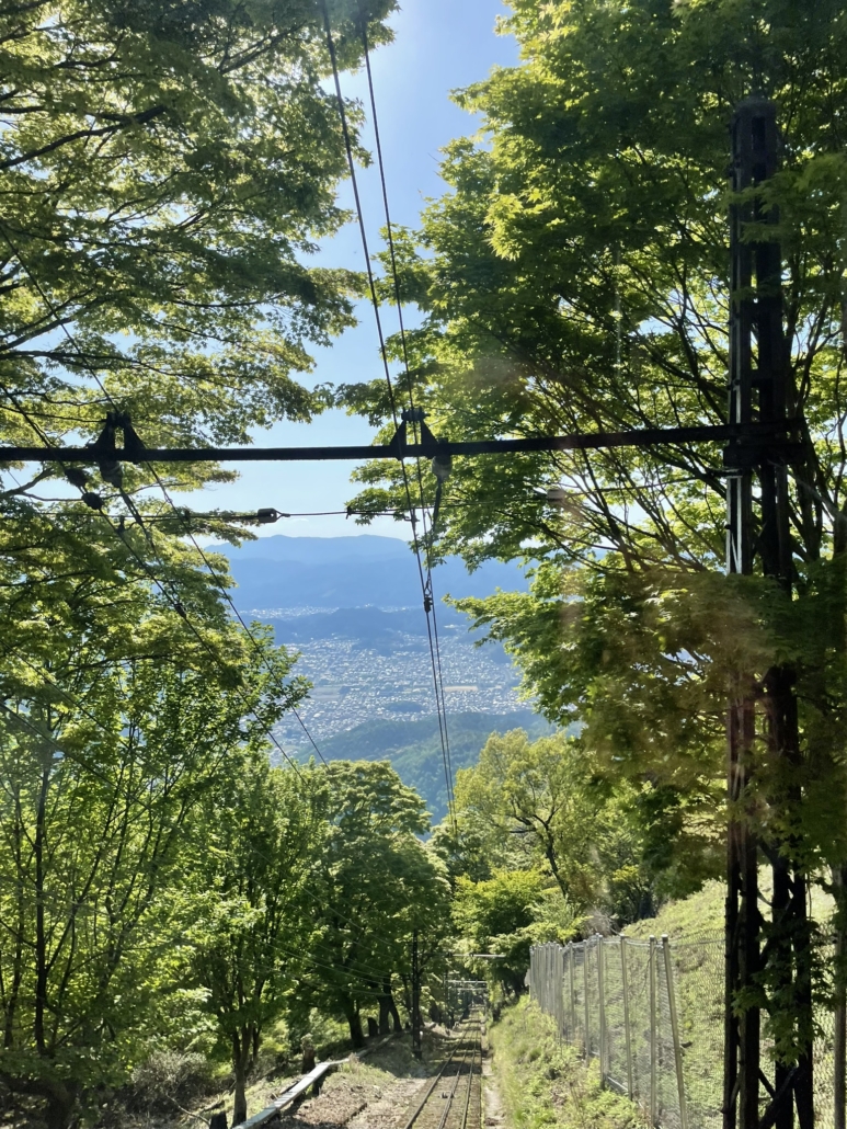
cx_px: 424
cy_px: 564
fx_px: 848
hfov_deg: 53.1
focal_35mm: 26
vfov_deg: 67.3
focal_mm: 4.2
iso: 32
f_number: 1.6
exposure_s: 1/3125
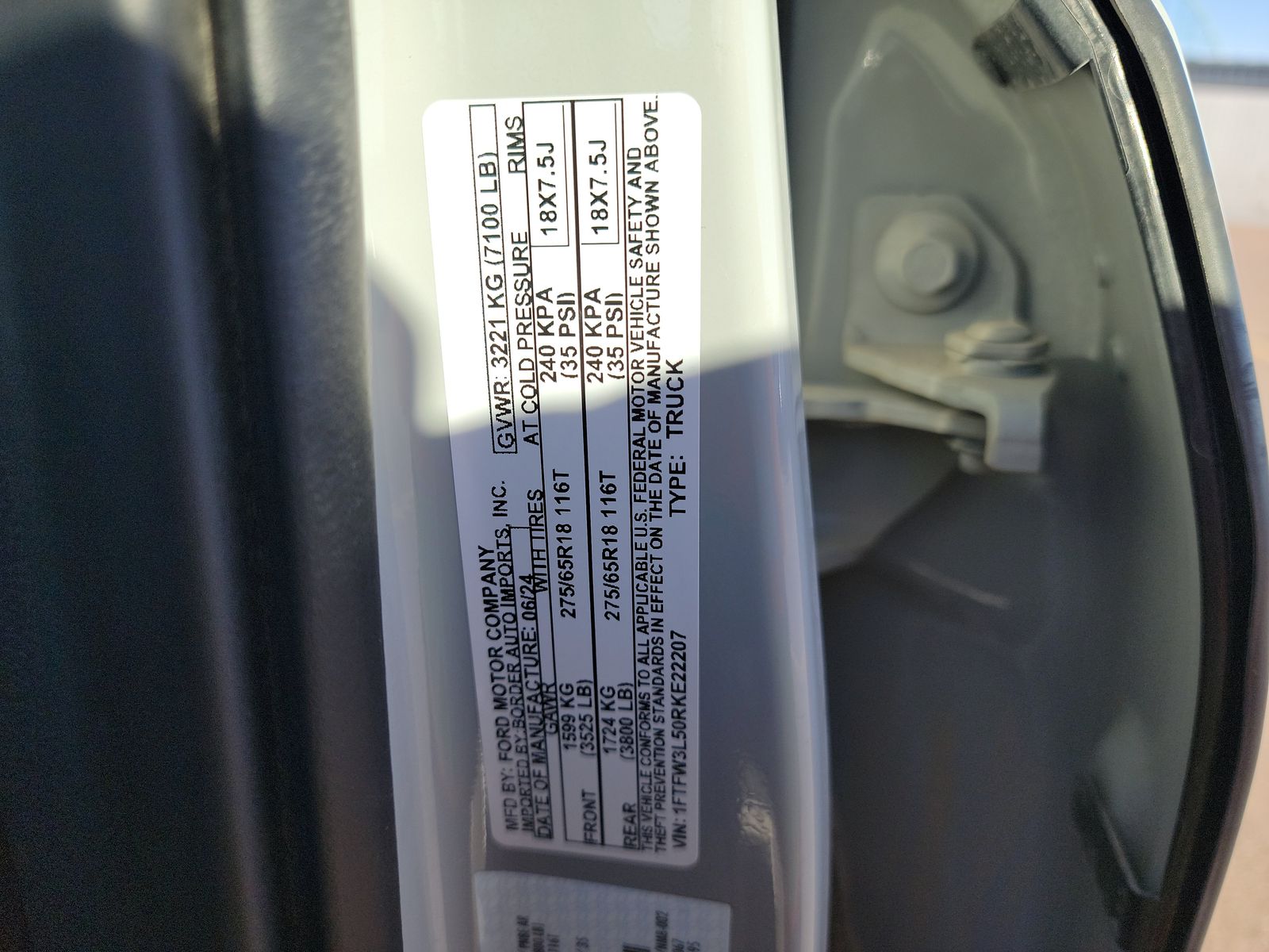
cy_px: 476
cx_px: 634
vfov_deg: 56.8
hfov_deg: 71.6
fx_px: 880
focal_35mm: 24
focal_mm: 6.7
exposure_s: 1/340
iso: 50
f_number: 1.8
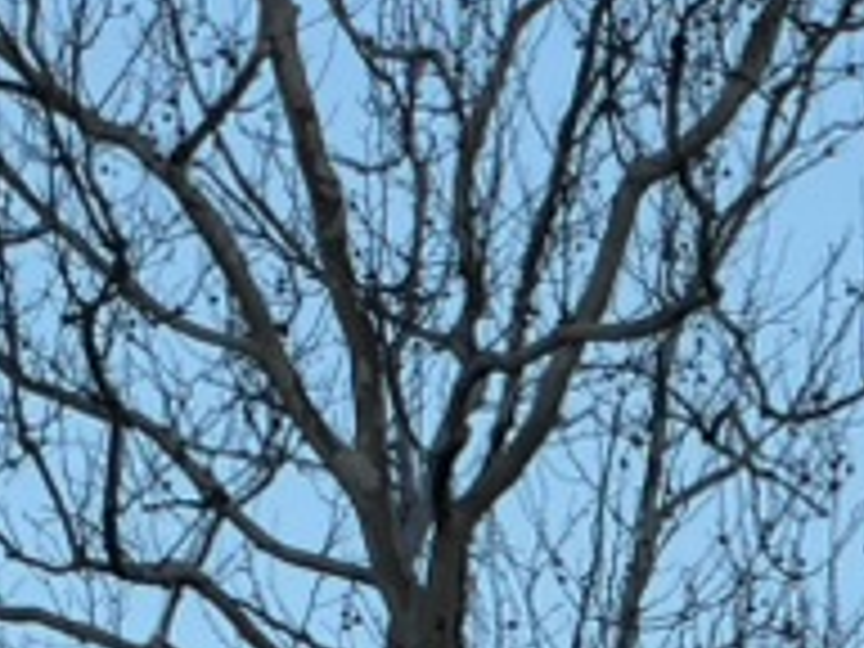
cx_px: 2084
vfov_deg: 1.4
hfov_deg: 1.9
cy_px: 594
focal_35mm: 1065
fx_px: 26582
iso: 32
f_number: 2.8
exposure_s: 1/631
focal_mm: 16.89
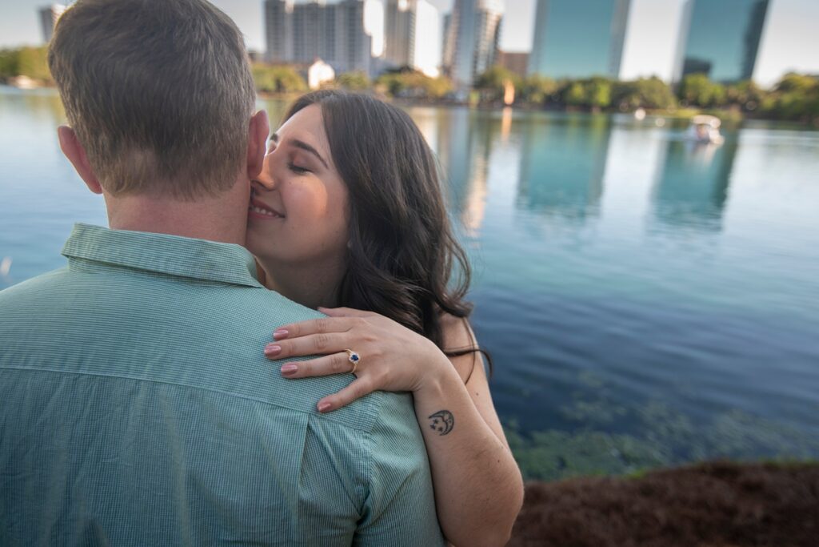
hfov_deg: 76.1
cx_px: 410
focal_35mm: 23
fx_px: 523
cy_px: 274
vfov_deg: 55.1
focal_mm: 23
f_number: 2.8
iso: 100
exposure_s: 1/250
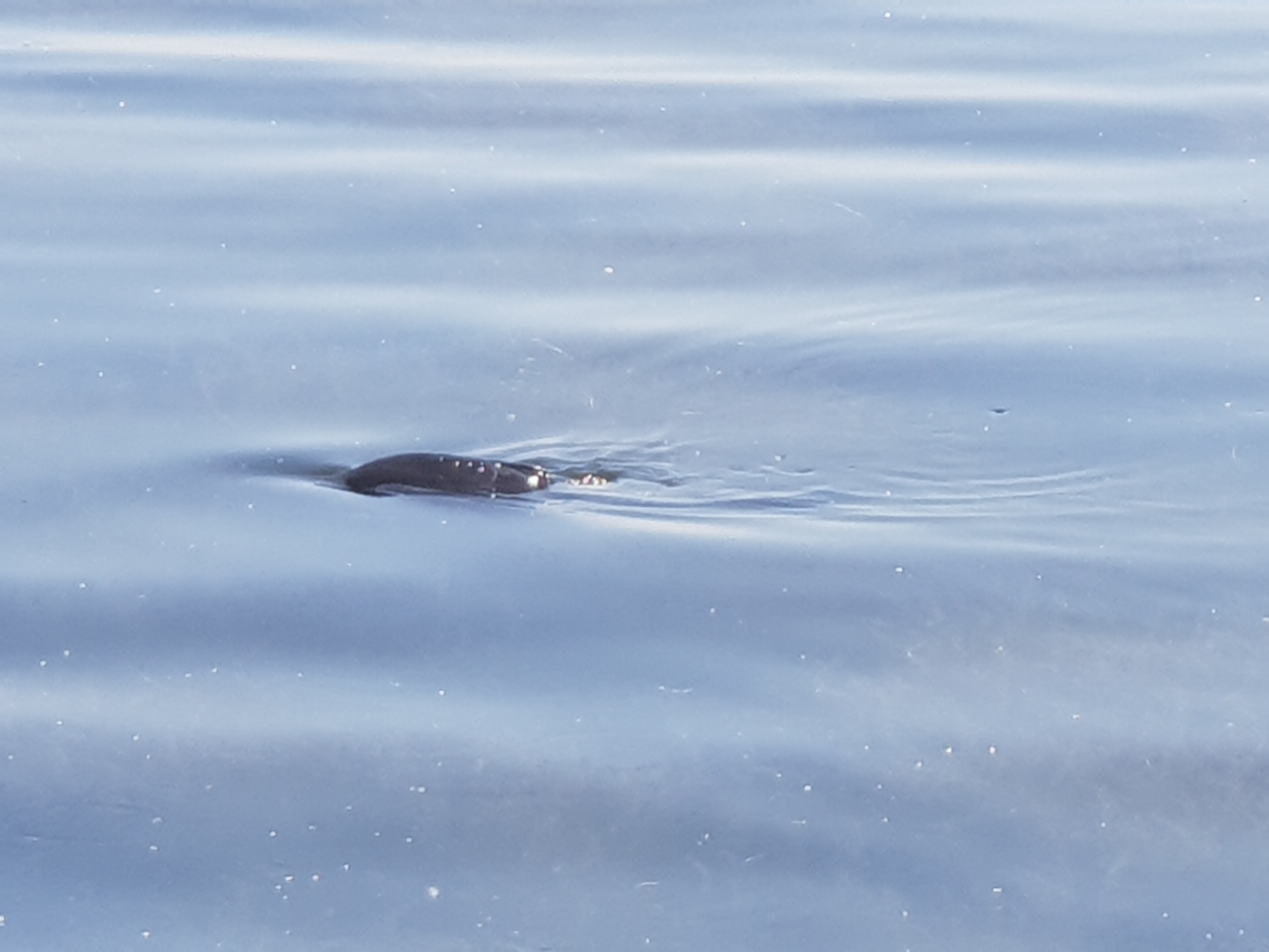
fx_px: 1906
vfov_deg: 28.0
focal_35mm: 52
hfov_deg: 36.8
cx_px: 634
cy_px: 476
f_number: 2.4
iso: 25
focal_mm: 6
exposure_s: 1/339
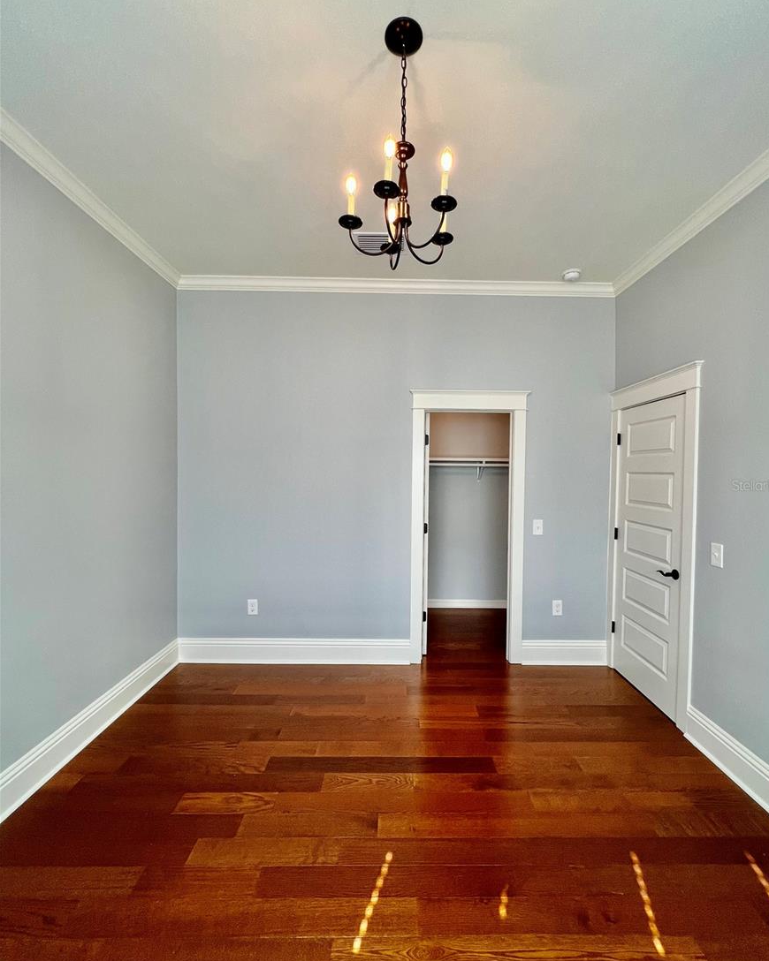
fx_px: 398
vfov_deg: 100.7
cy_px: 485
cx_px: 397
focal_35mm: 14
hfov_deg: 87.9
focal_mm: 1.57
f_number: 1.8
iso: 80
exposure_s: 1/120
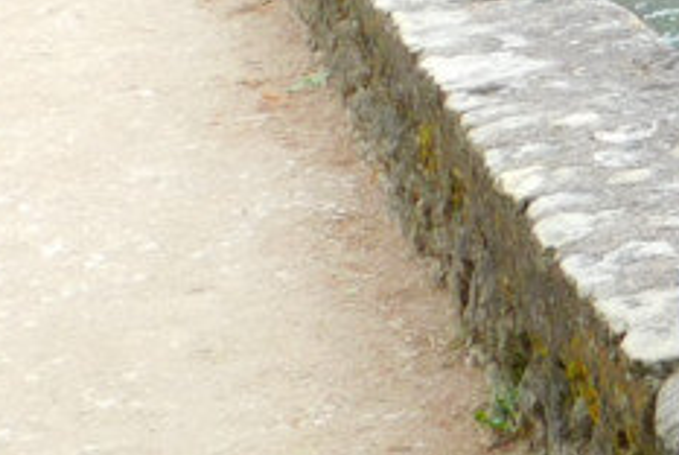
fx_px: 2323
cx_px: 1218
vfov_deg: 10.8
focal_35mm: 123
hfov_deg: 14.6
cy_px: -239
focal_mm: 4
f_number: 3
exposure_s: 1/320
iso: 125
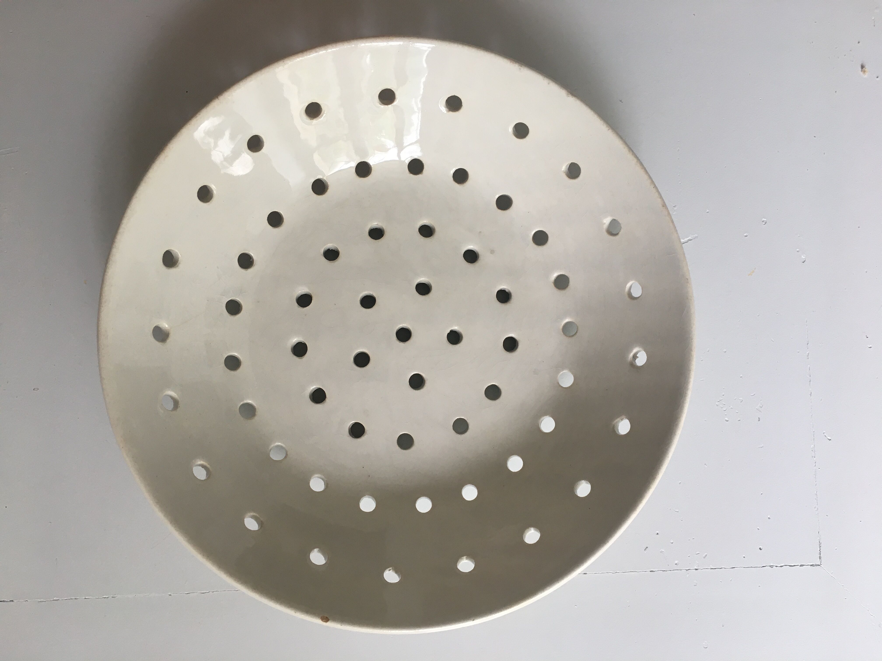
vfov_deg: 48.2
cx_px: 441
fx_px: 739
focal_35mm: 29
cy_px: 330
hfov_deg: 61.7
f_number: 2.2
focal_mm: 4.15
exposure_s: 1/33
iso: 25
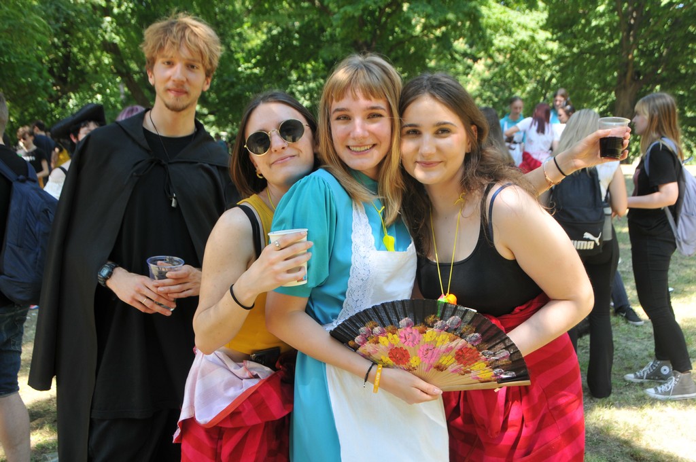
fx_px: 695
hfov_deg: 53.2
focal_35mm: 36
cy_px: 231
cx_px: 348
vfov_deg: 36.8
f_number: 5.6
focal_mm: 24
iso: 200
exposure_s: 1/125
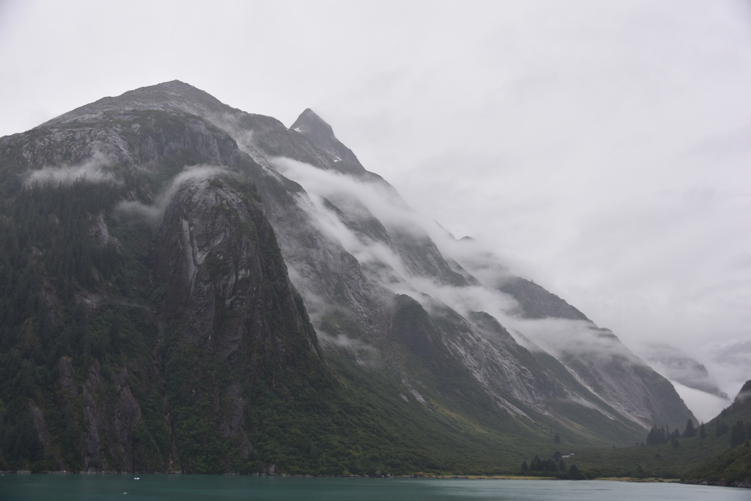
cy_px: 250
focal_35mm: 38
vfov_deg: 35.1
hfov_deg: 50.7
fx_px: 793
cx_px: 376
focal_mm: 38
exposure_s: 1/125
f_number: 5.6
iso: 100
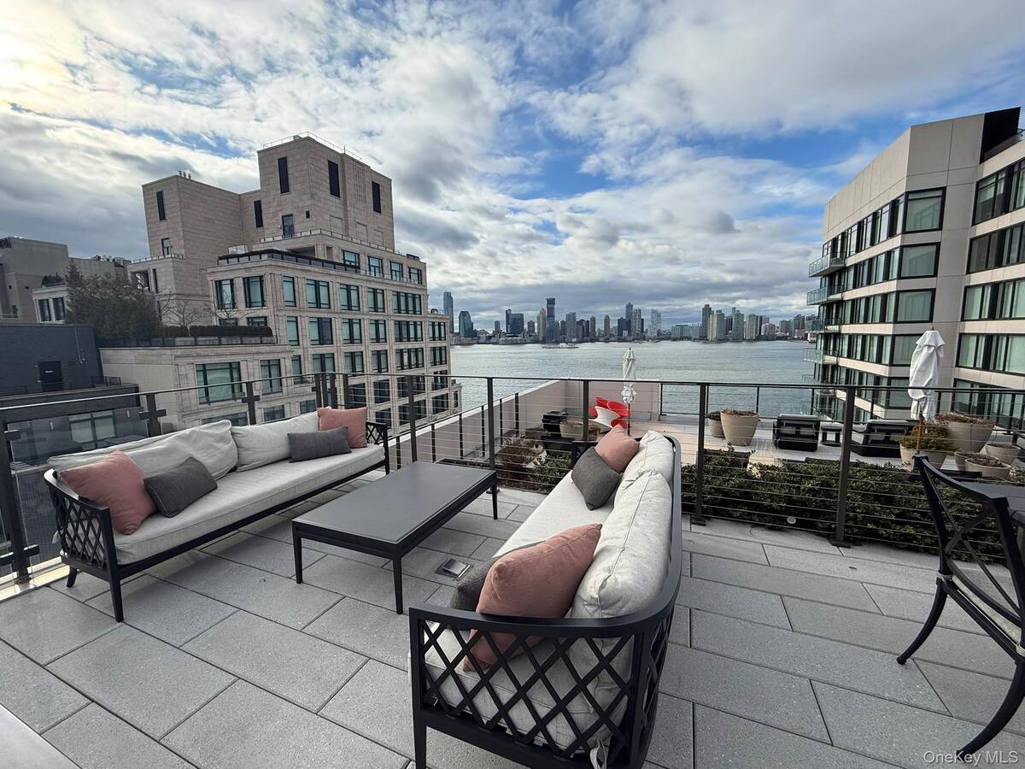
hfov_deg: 102.1
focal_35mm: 14
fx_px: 415
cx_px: 512
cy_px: 384
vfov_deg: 85.7
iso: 50
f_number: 2.2
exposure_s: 1/1901
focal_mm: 2.22
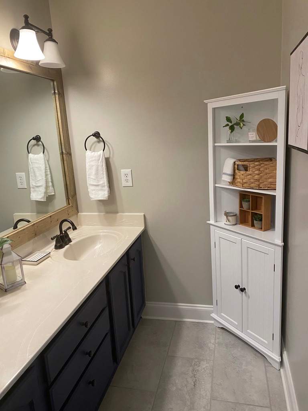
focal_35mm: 26
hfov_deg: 53.1
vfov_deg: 67.3
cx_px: 154
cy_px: 206
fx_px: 308
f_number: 1.8
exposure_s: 1/60
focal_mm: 4.25
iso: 125
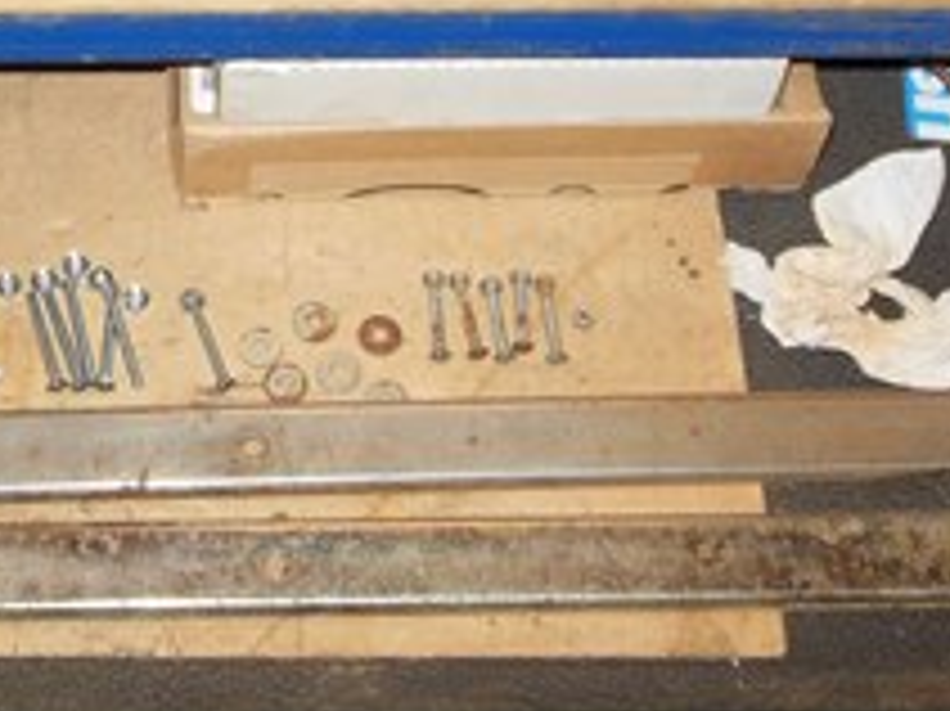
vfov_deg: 20.5
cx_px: 257
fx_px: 1920
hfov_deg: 27.5
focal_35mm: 70
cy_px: 40
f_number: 3.5
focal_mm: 6
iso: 200
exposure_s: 1/30
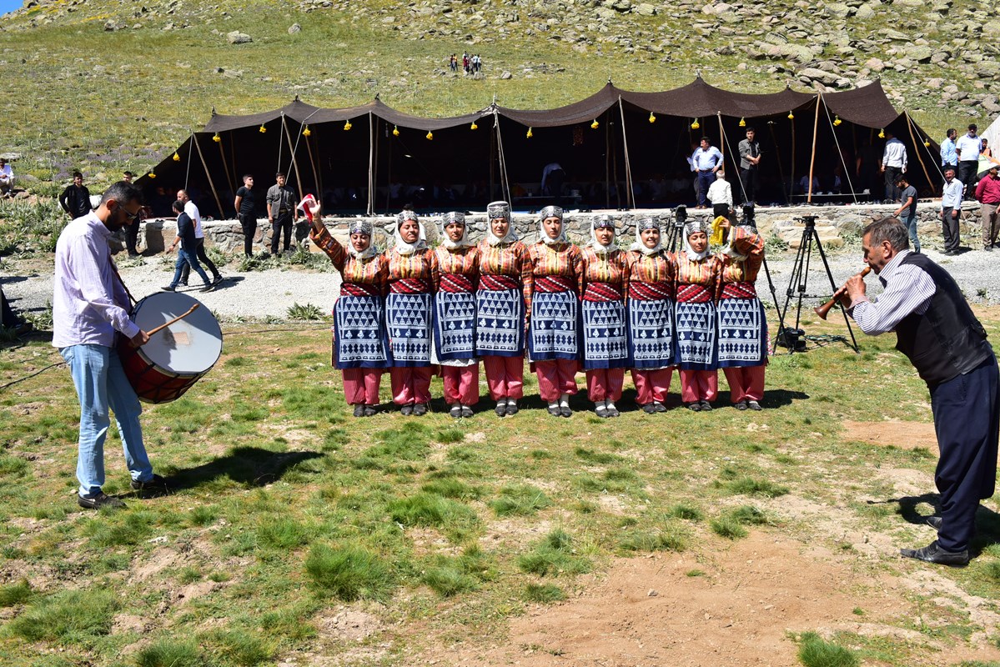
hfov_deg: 58.7
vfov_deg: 41.1
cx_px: 500
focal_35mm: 32
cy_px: 334
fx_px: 889
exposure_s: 1/640
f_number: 13
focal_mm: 32
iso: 640
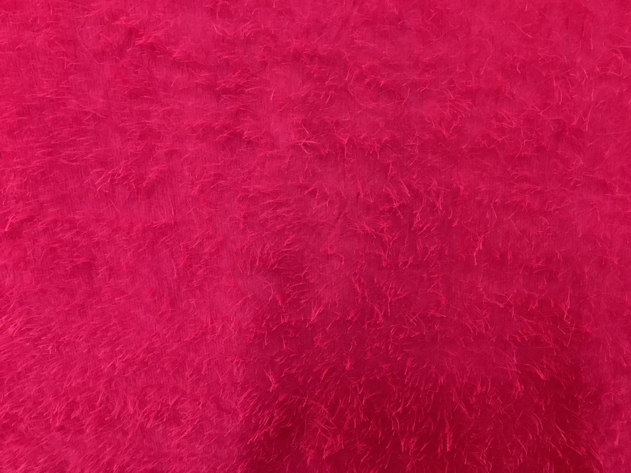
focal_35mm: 31
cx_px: 316
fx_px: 565
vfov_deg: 45.4
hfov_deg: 58.4
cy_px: 236
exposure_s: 1/30
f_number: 2.4
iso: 500
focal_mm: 3.3
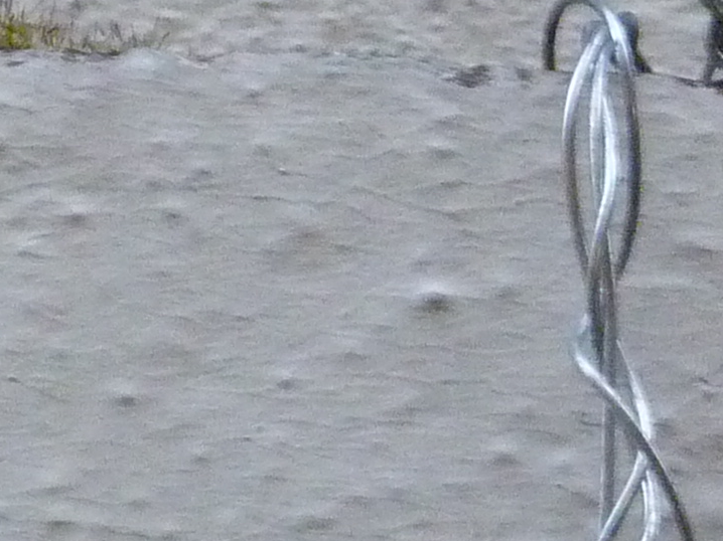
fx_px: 18729
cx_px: 997
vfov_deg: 1.7
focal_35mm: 897
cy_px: -4
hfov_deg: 2.2
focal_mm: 26.8
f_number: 3.7
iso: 400
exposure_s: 1/30
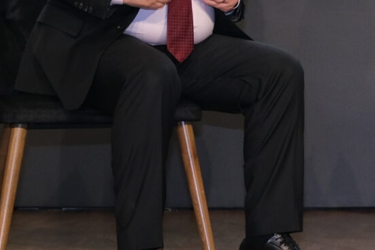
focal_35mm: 180
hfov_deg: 11.1
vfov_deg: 7.5
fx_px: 1875
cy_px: -156
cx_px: 488
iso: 800
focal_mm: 25.7
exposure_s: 1/80
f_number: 2.8
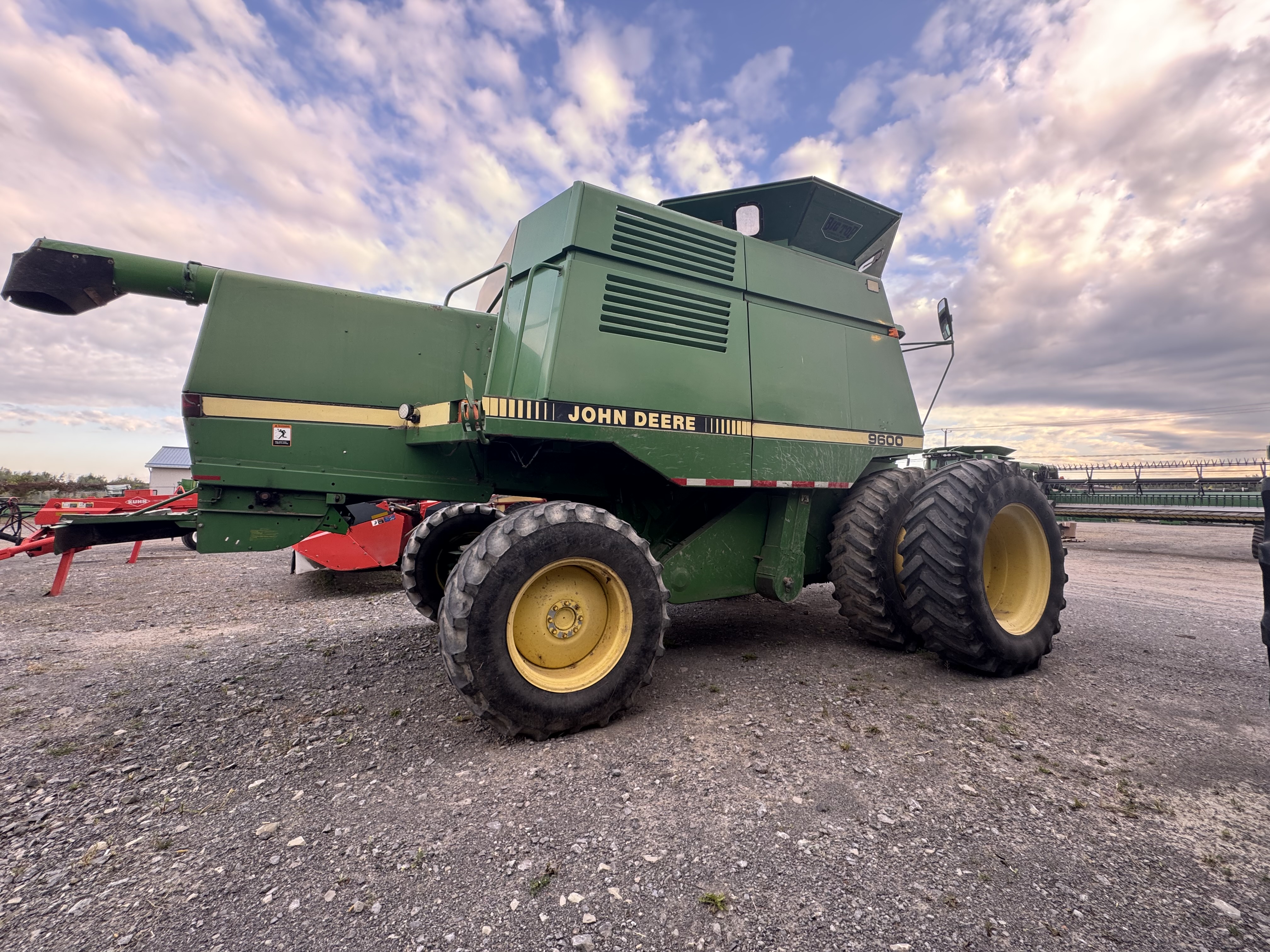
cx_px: 635
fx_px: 514
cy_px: 476
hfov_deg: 102.1
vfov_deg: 85.7
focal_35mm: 14
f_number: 2.2
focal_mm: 2.22
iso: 50
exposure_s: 1/99
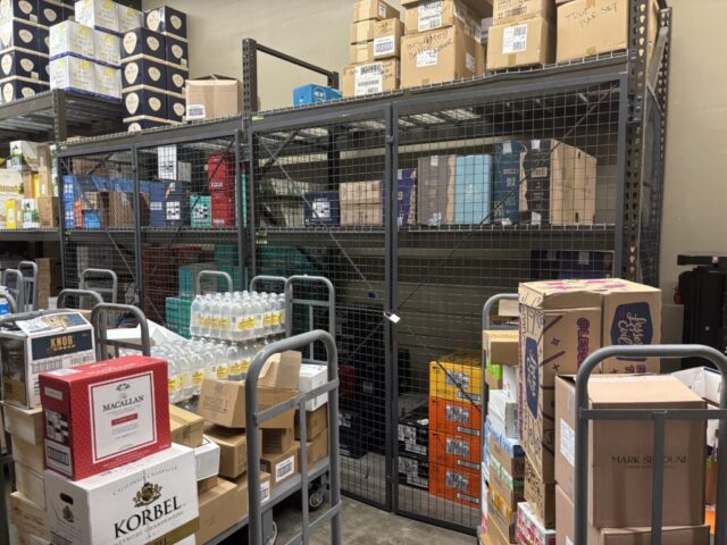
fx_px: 546
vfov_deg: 53.1
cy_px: 272
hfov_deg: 67.3
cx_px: 364
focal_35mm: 26
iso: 250
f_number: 1.6
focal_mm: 5.96
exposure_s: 1/60
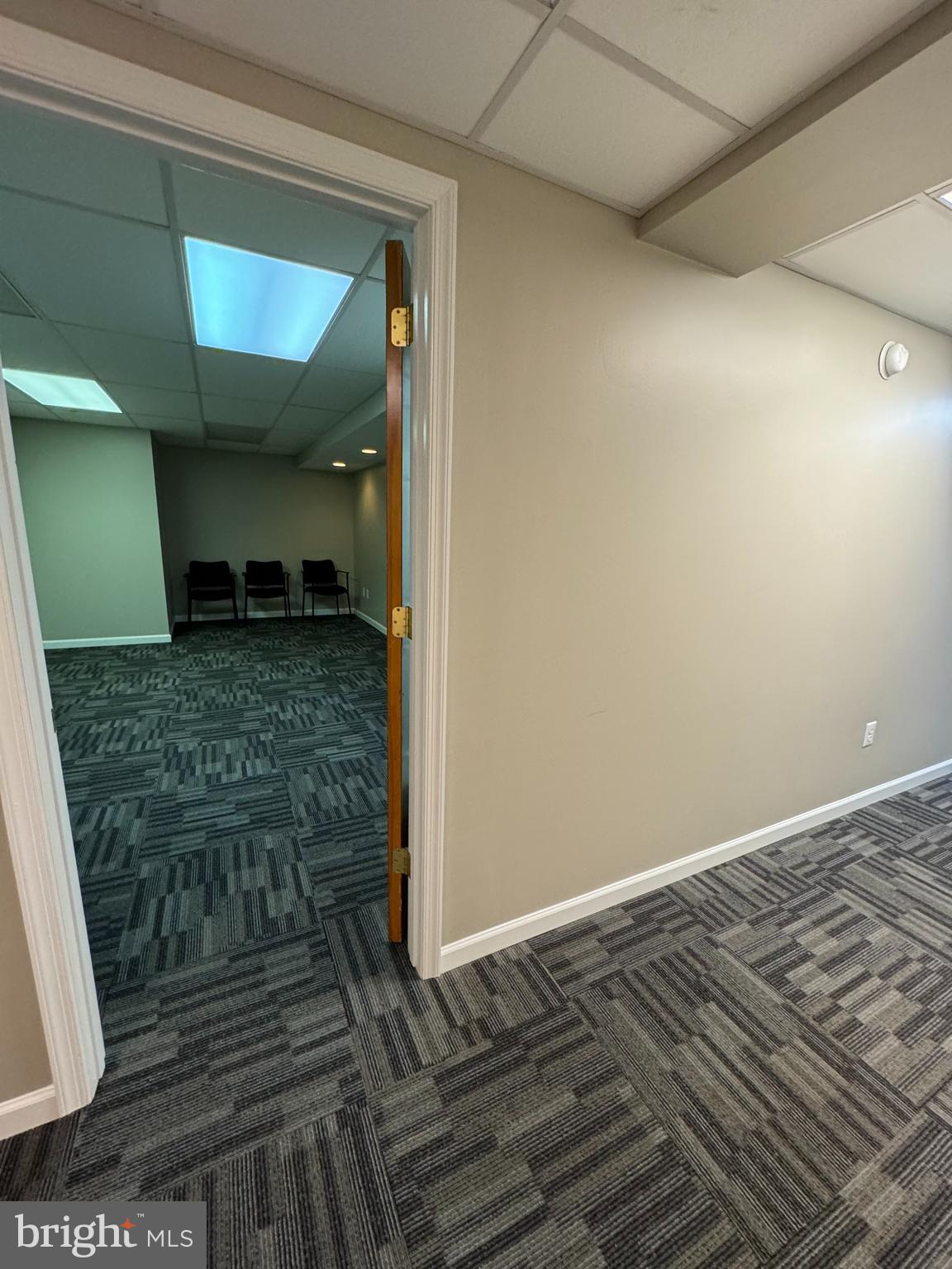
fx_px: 513
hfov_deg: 85.7
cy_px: 634
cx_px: 476
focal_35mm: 14
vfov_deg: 102.1
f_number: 2.2
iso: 320
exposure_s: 1/60
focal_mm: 2.22
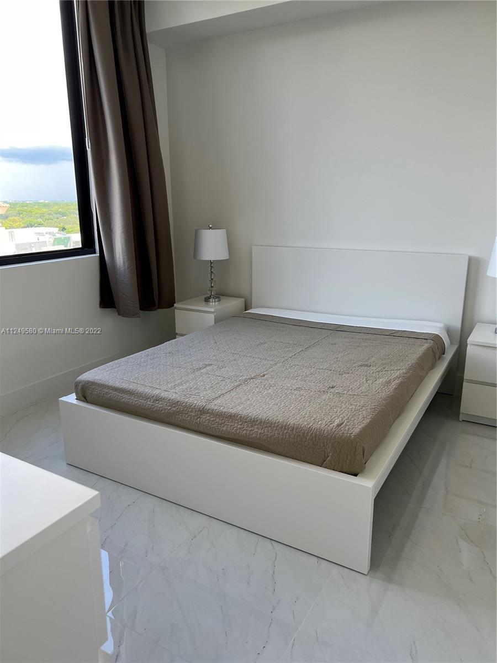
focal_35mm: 26
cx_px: 248
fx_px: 498
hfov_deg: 53.1
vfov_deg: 67.3
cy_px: 332
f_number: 1.5
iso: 50
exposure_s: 1/176
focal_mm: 5.7
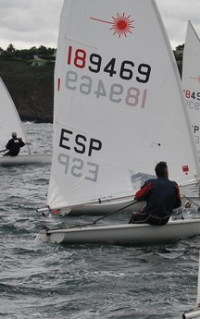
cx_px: 228
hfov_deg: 6.7
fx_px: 1700
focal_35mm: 195
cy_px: 153
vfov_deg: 10.7
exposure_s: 1/200
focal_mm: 55
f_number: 7.1
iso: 100
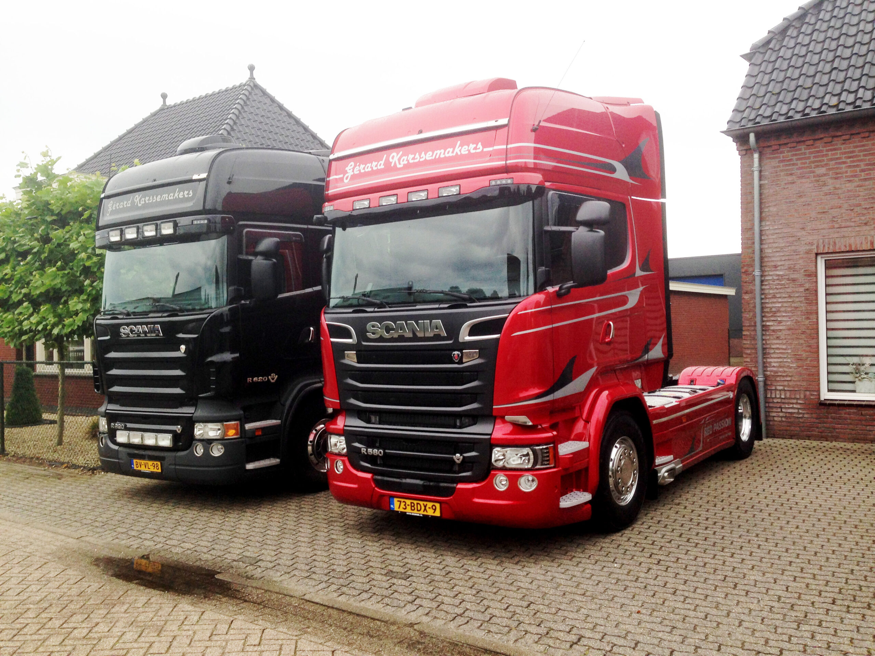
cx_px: 438
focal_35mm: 33
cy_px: 328
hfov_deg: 55.4
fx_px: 834
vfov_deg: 42.9
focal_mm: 4.12
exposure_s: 1/148
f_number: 2.4
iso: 50
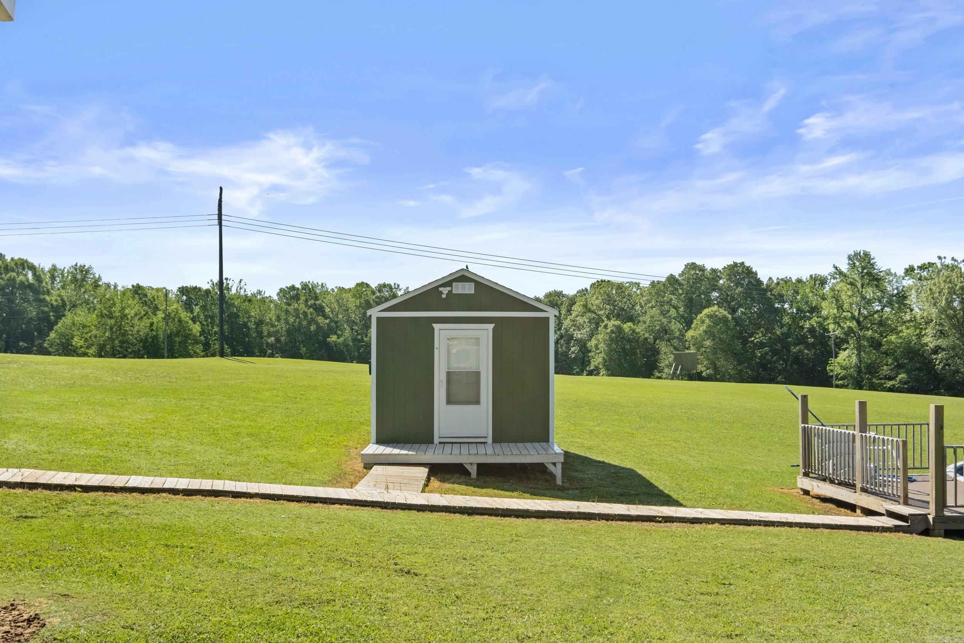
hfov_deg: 53.1
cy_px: 322
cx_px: 482
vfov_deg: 36.9
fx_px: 964
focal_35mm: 36
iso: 320
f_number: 10
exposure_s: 1/250
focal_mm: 24
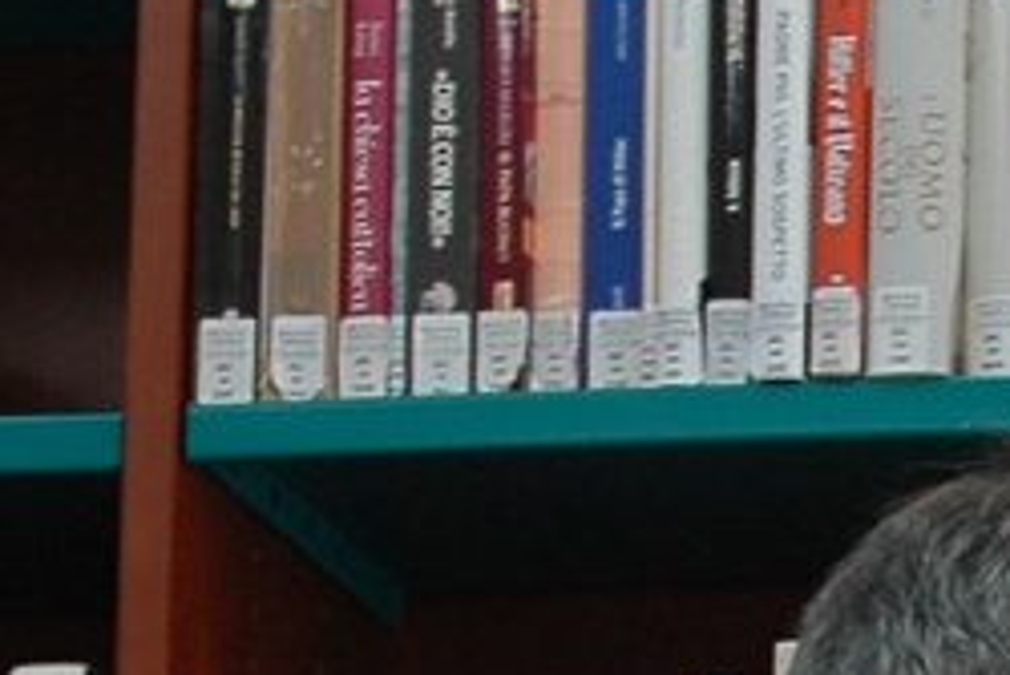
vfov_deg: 5.5
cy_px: 1785
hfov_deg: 8.4
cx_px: 1568
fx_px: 6681
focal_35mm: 238
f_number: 3.8
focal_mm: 24
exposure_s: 1/40
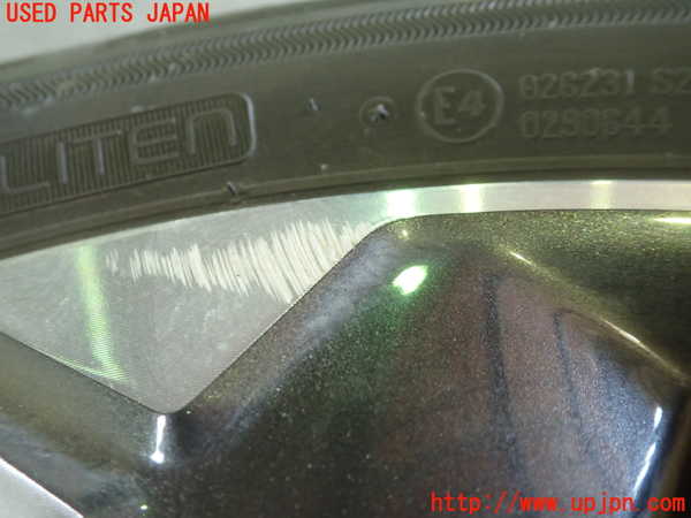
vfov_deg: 46.8
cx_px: 346
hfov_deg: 60.0
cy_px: 259
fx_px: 599
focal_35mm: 30
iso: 640
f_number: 2.3
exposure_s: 1/30
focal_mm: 5.4
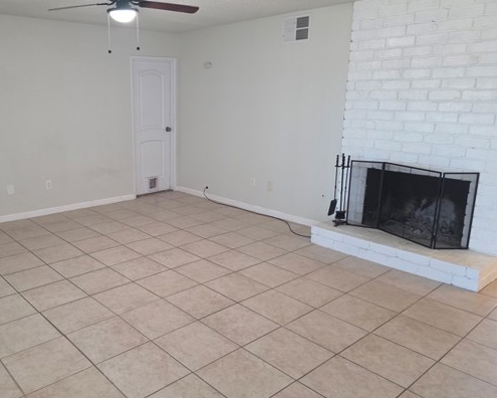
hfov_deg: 59.5
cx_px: 179
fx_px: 427
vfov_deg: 49.9
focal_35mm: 29
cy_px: 182
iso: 500
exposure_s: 1/120
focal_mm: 6.3
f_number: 1.7
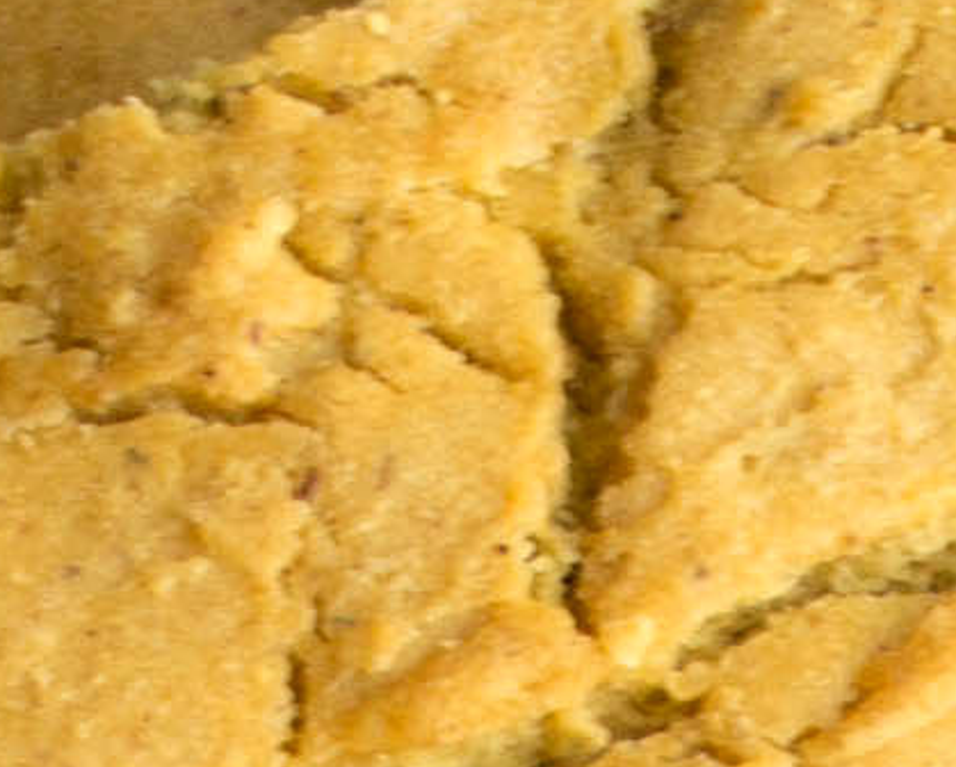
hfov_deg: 4.5
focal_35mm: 433
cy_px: 2308
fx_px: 12263
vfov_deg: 3.5
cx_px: 1066
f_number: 5.6
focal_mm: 28
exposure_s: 1/60
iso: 160
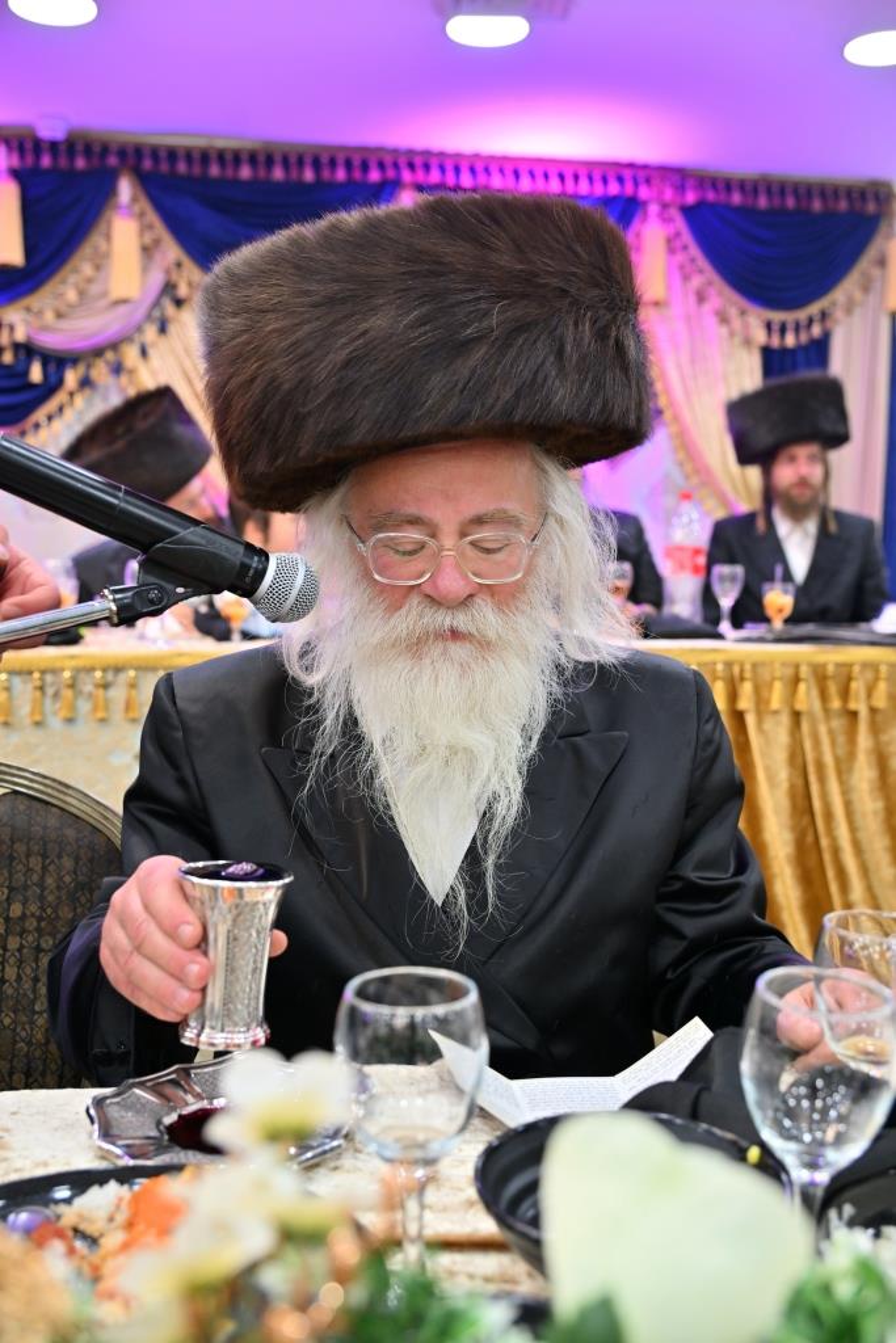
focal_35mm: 36
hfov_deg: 36.9
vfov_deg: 53.1
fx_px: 1343
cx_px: 448
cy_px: 672
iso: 500
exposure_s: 1/160
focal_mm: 36
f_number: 4
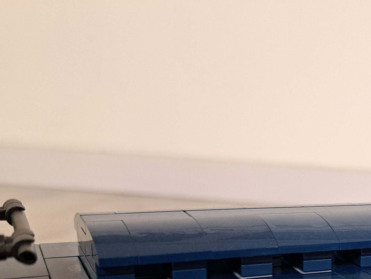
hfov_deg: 29.7
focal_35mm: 59
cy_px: 340
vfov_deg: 22.7
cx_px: 399
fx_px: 632
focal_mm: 5.23
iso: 250
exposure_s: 1/50
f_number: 1.8
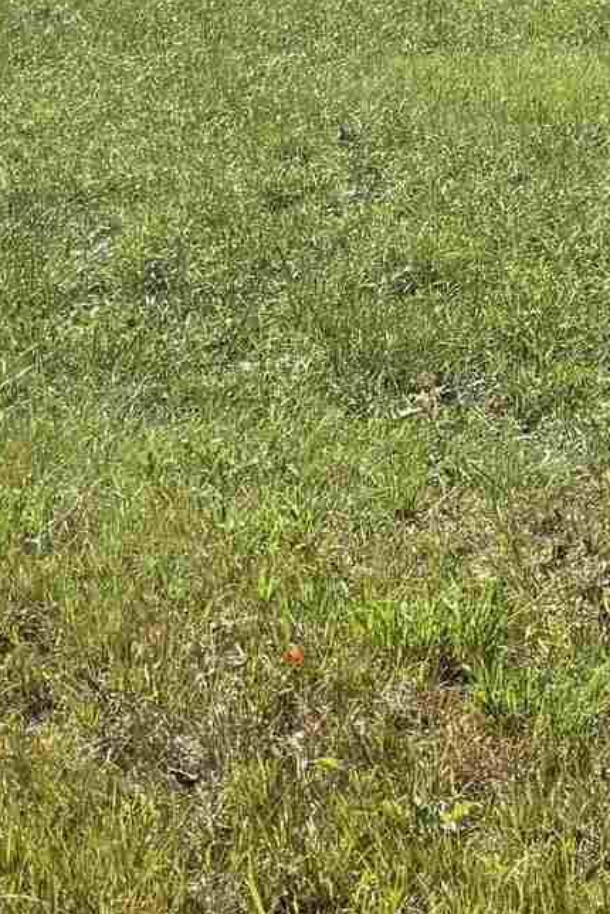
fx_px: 3021
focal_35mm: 119
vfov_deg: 17.0
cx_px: 1234
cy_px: 123
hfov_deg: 10.5
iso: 100
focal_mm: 6.76
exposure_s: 1/4167
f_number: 1.78
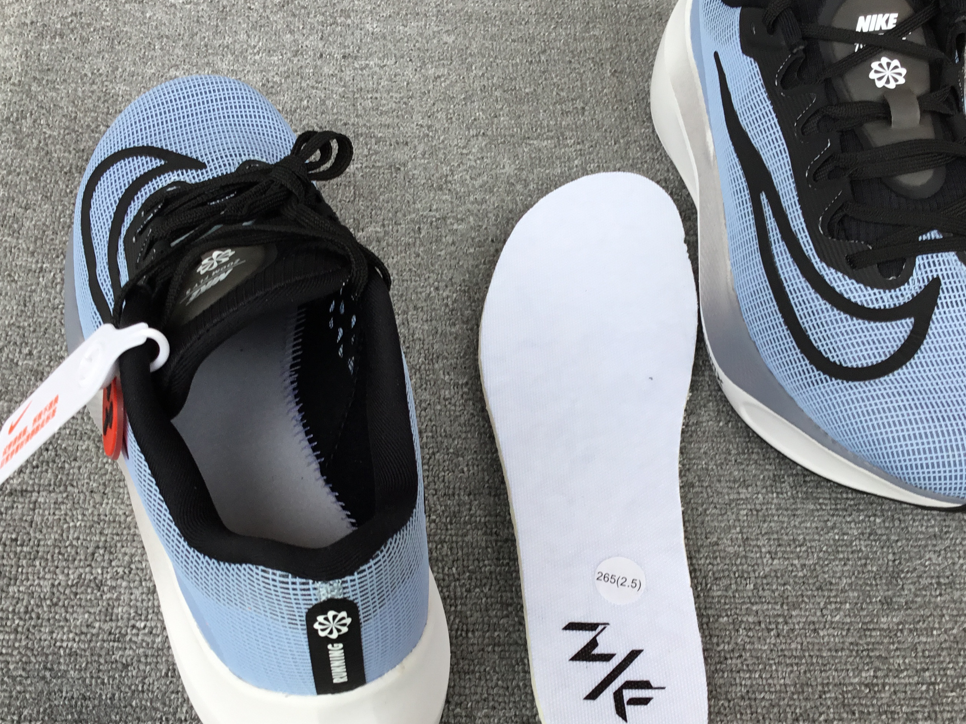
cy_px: 417
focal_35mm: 40
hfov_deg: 46.8
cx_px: 472
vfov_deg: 35.9
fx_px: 1116
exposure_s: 1/50
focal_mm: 3.3
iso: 25
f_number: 2.4
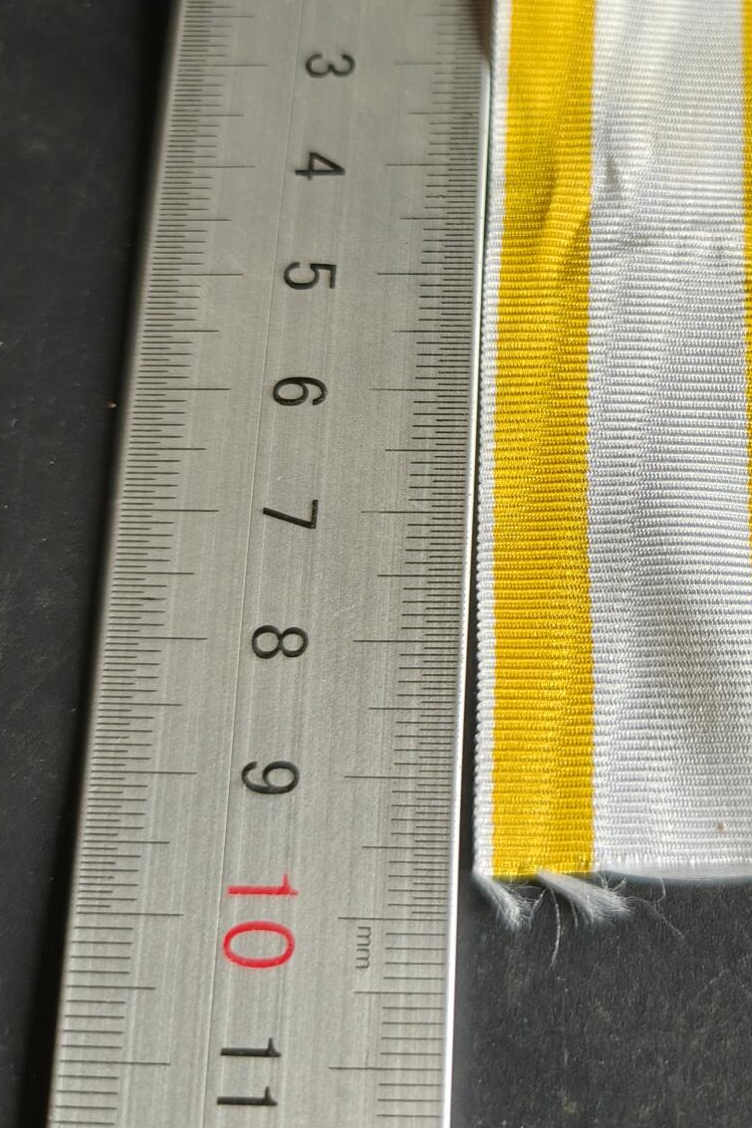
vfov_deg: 50.5
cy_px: 481
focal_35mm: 38
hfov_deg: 33.5
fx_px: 1191
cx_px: 648
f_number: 1.6
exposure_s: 1/100
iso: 500
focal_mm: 6.06
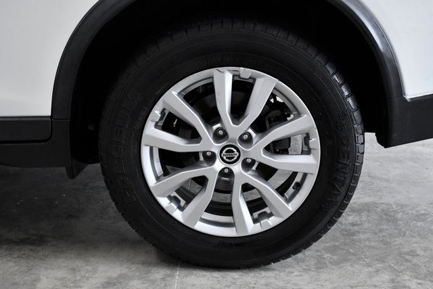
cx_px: 216
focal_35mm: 63
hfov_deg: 31.9
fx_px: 758
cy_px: 144
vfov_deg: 21.6
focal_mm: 42
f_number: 9
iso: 2500
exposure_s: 1/320
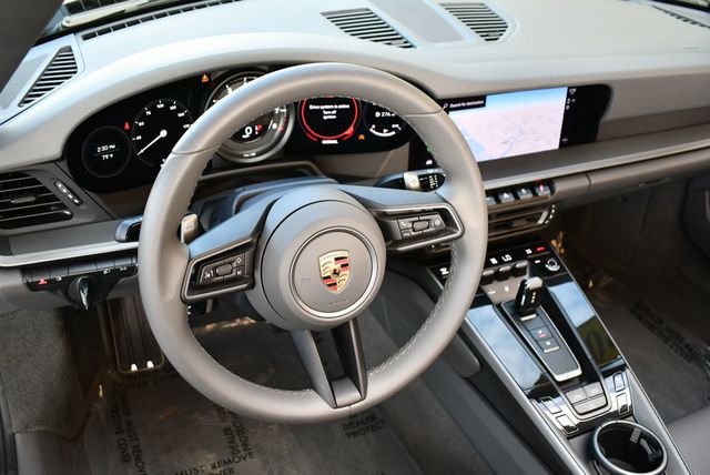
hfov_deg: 53.1
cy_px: 238
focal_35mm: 36
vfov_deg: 36.9
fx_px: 711
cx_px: 355
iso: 720
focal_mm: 18
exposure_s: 1/250
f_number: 3.5
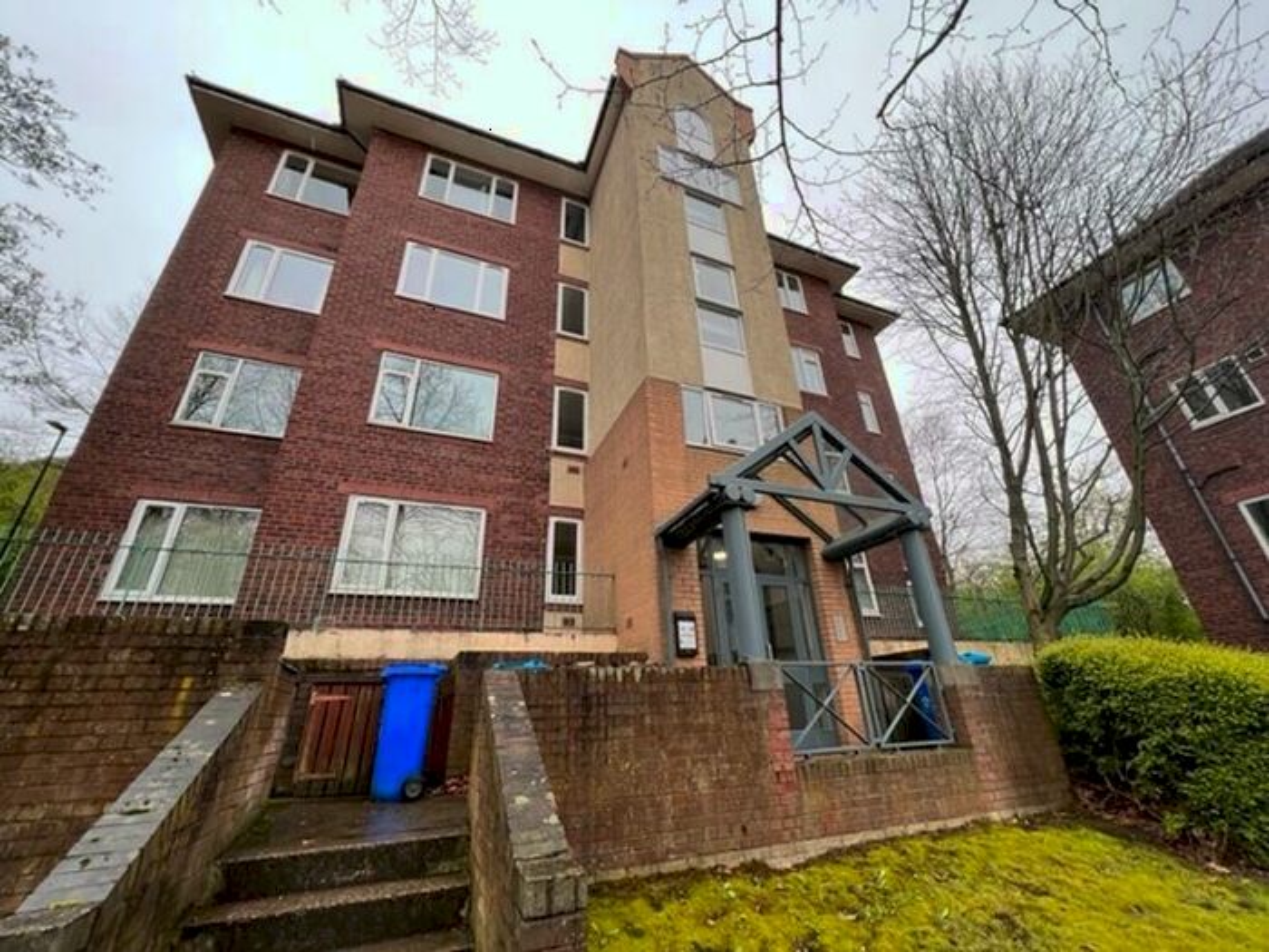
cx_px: 634
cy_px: 476
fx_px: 477
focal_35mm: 13
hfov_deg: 106.2
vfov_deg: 89.9
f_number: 1.8
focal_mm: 1.57
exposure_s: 1/220
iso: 32
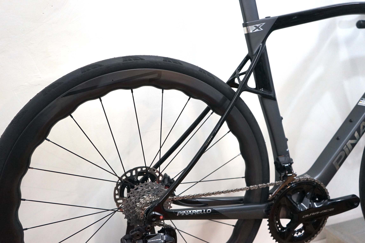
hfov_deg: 60.3
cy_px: 122
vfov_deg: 42.2
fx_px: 314
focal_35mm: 31
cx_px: 182
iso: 1600
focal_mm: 31
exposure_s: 1/160
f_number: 4
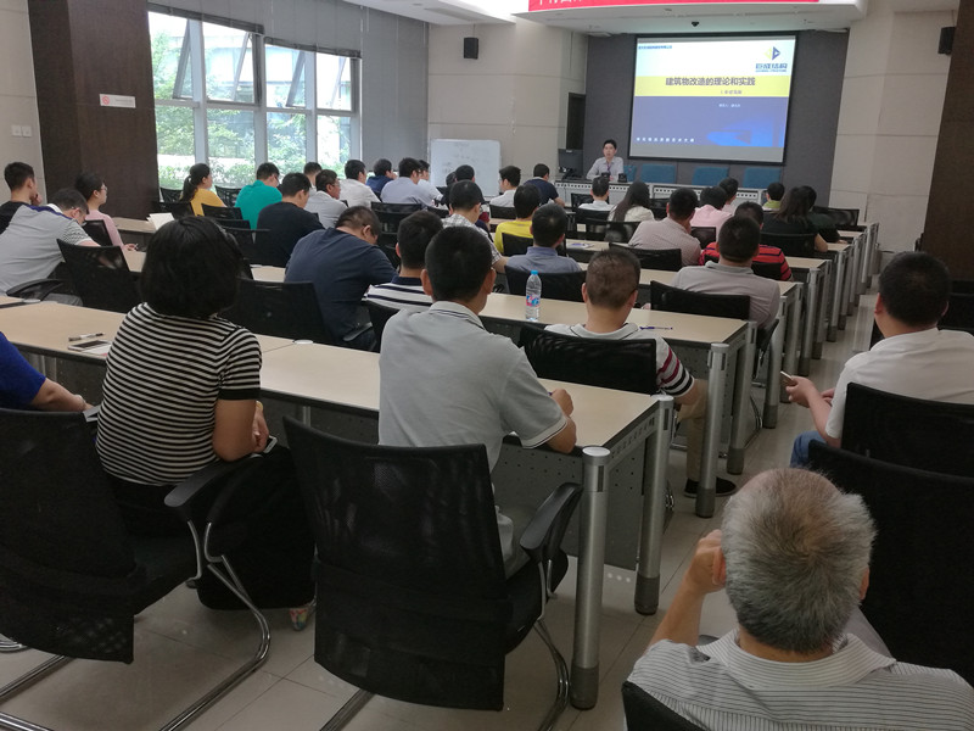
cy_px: 366
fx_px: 872
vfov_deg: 45.4
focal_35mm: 31
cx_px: 487
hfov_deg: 58.4
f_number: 2
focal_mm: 4.04
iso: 160
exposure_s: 1/33.3
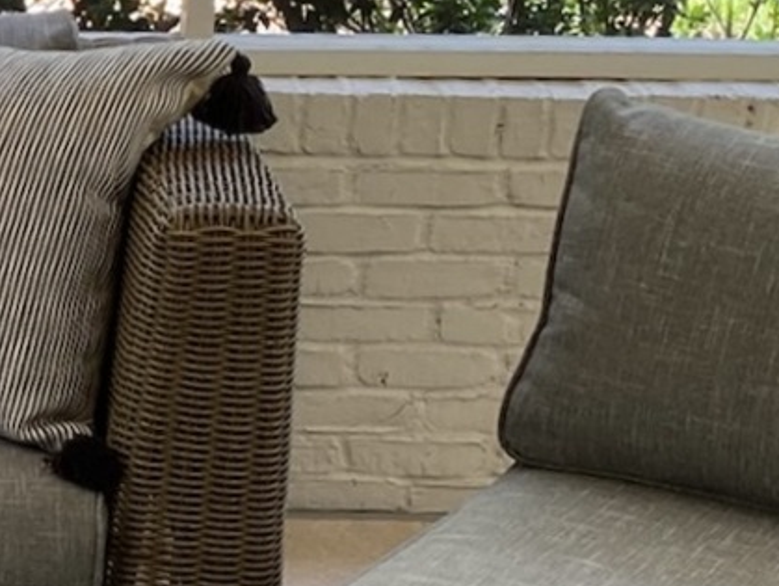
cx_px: -323
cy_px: 357
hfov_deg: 14.9
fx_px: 2793
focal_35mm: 124
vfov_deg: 12.0
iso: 32
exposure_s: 1/122
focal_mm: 4.25
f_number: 1.8
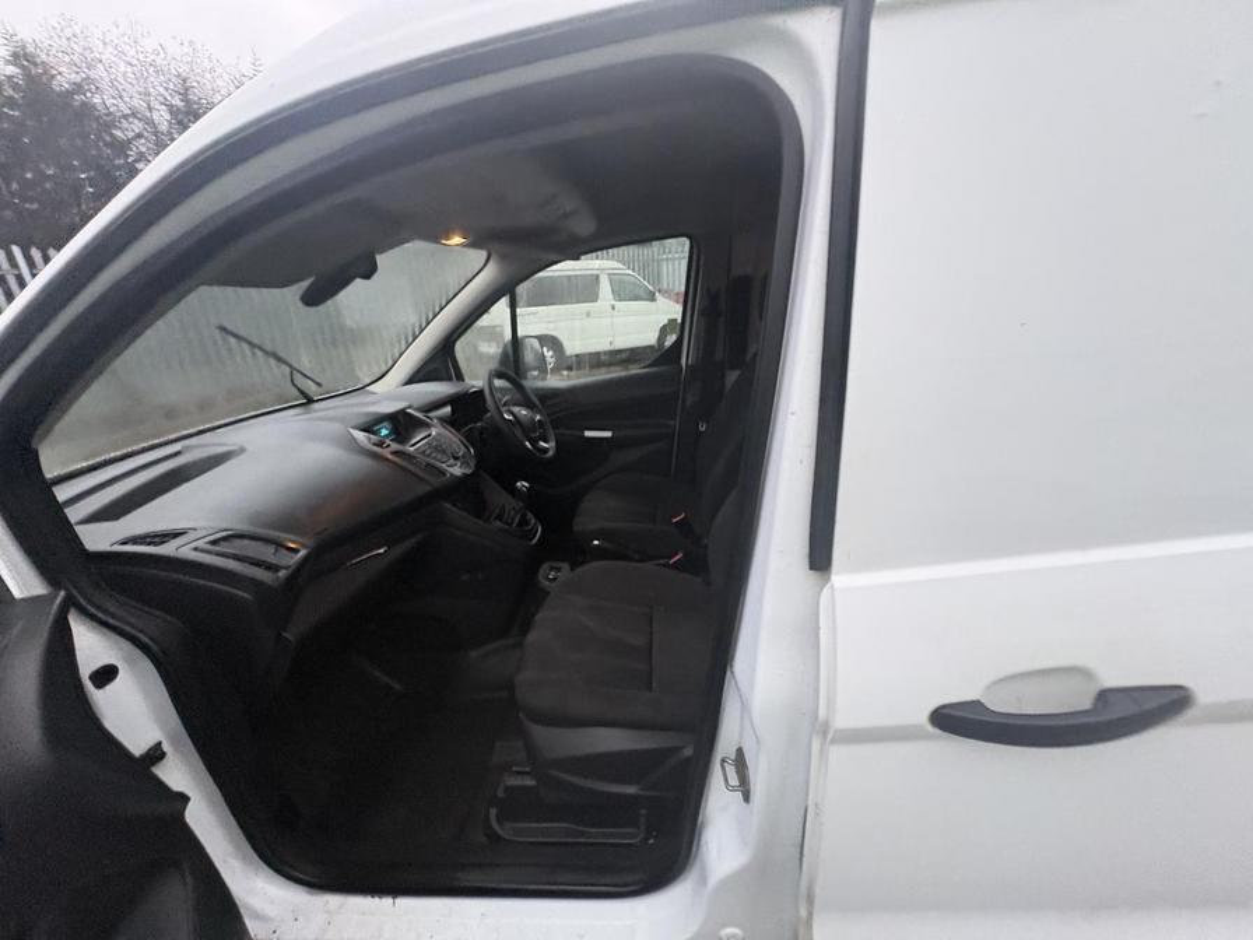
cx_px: 626
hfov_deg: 102.1
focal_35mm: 14
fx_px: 507
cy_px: 470
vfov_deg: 85.7
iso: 500
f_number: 2.2
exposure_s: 1/60
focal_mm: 2.22
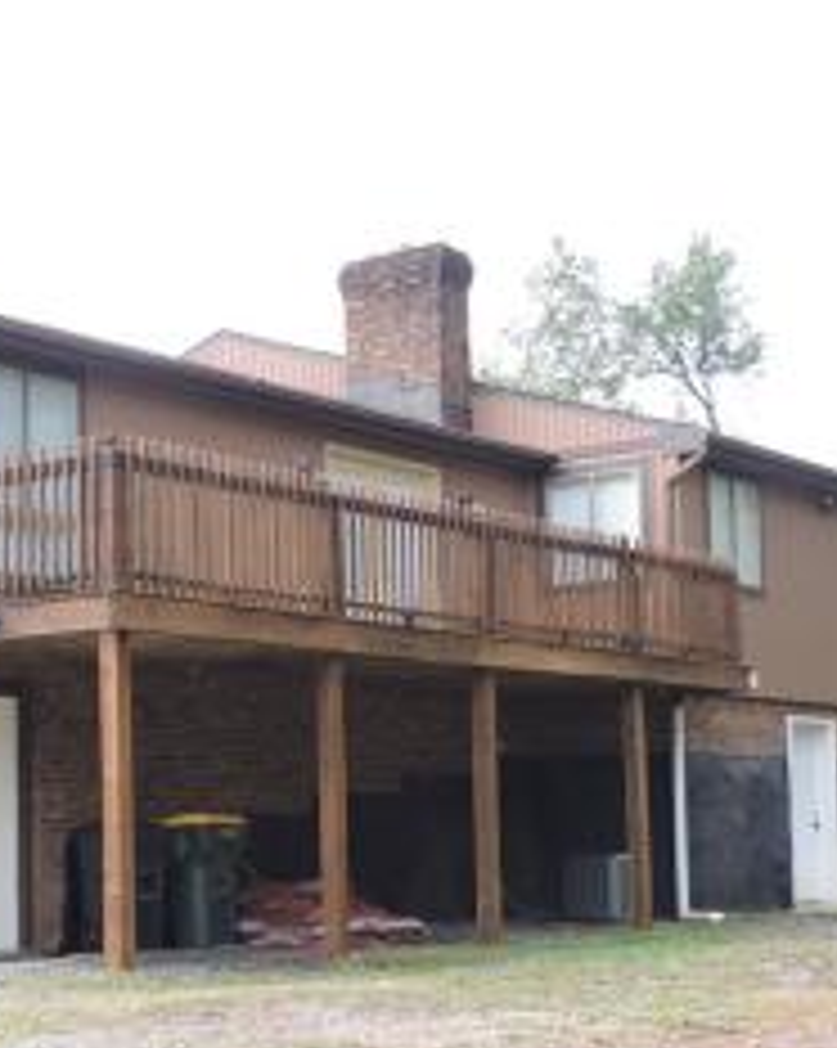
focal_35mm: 67
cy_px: 643
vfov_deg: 28.2
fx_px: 2077
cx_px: 184
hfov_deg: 22.5
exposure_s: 1/160
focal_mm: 7.1
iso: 140
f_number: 3.3
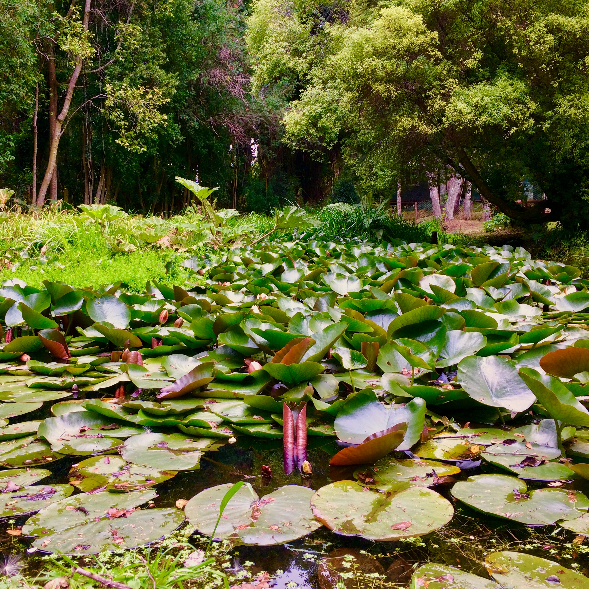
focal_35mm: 35
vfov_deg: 47.2
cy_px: 291
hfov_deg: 47.1
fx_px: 674
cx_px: 258
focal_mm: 4.15
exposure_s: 1/50
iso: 40
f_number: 2.2
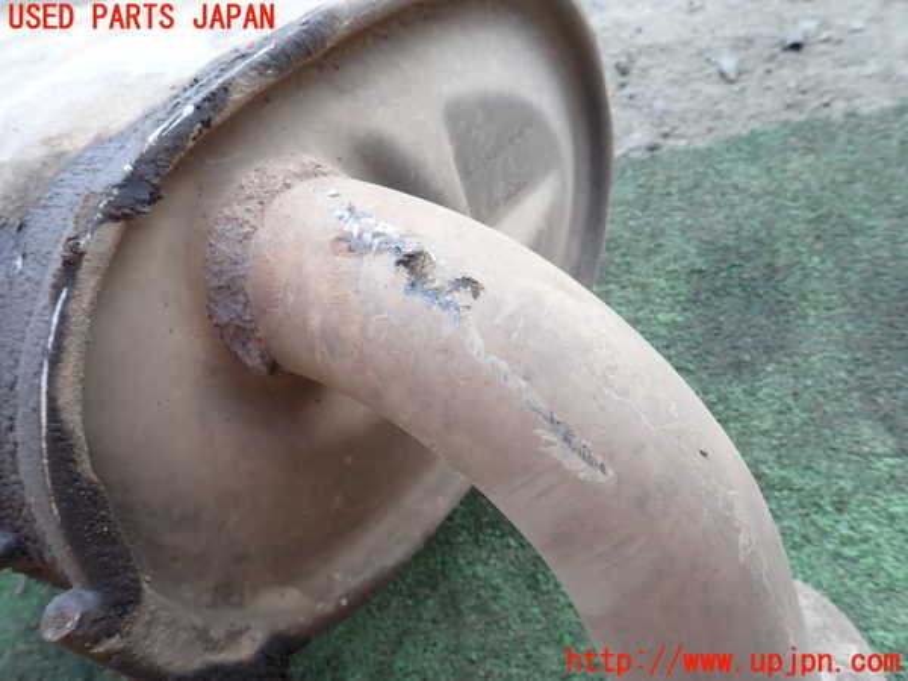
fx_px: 656
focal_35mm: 25
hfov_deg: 69.4
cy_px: 340
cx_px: 454
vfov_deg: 54.9
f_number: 2.8
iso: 100
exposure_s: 1/100
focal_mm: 4.5
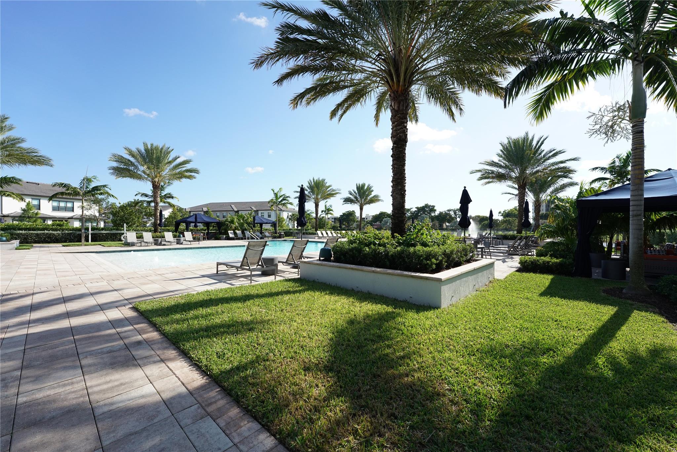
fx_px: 263
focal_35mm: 14
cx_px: 338
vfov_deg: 81.2
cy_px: 226
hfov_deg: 104.3
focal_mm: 14
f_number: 7.1
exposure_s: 1/1250
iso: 640
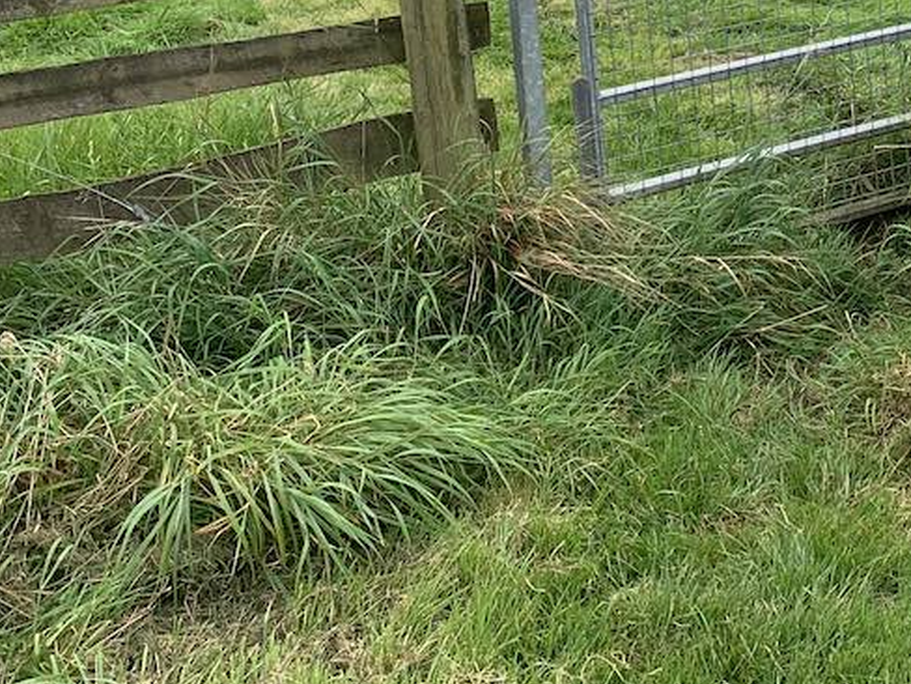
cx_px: 864
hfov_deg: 28.8
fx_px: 1684
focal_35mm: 64
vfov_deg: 21.6
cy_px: -90
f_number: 1.8
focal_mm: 4.25
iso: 25
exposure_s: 1/789
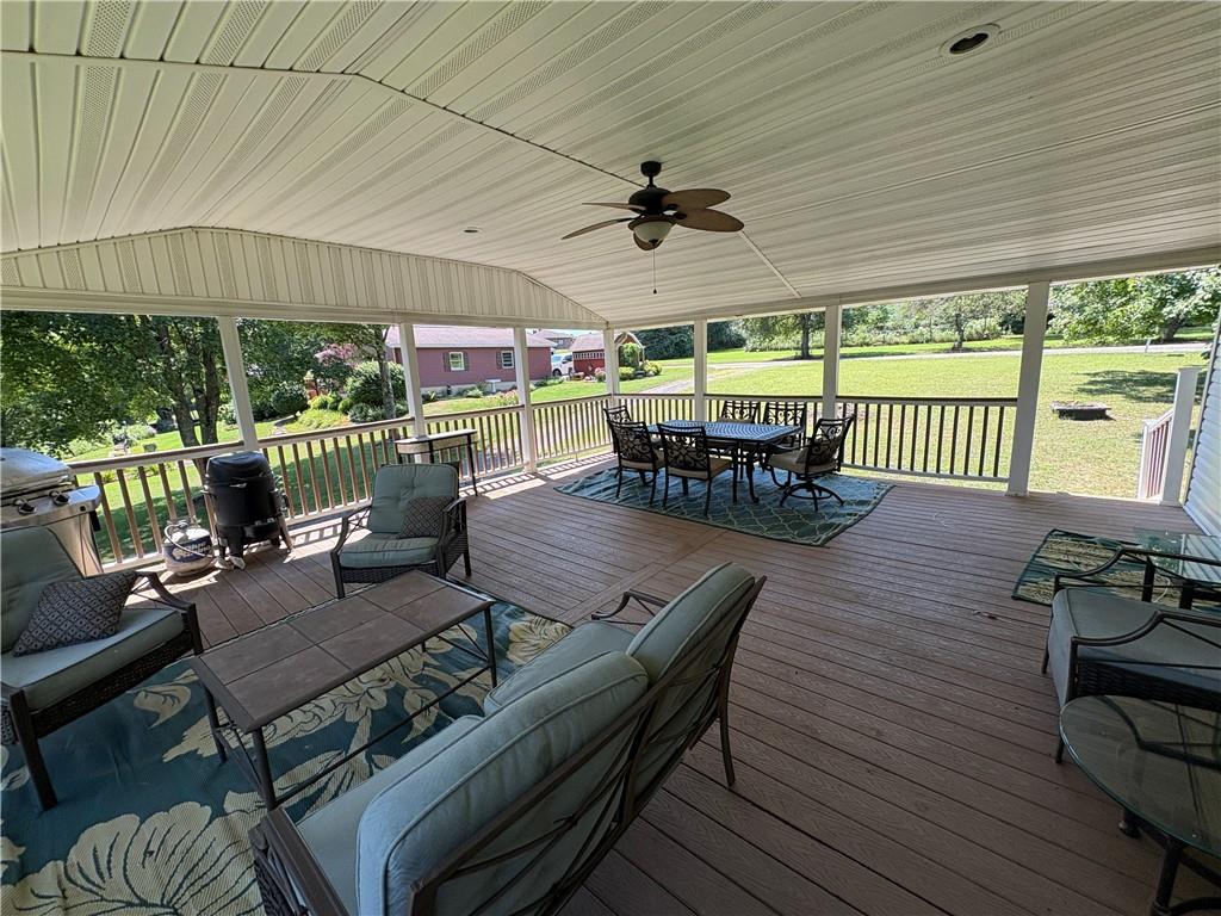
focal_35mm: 14
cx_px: 610
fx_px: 494
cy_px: 458
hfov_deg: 102.1
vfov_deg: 85.7
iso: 40
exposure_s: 1/276
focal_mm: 2.22
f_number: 2.2
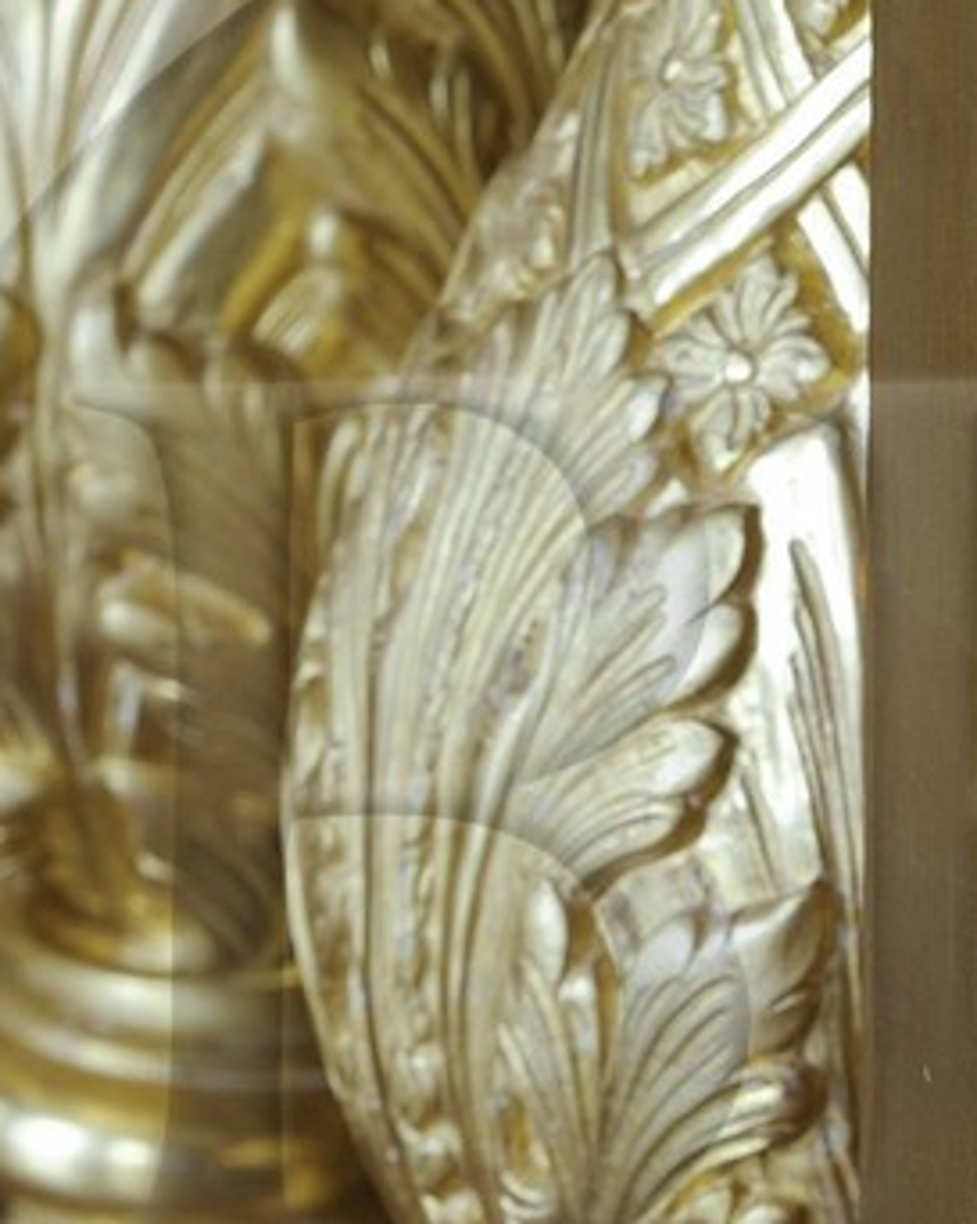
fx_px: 28592
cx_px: 805
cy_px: 823
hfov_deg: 2.0
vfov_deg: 2.5
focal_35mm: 790
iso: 200
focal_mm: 180
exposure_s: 1.3
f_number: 10
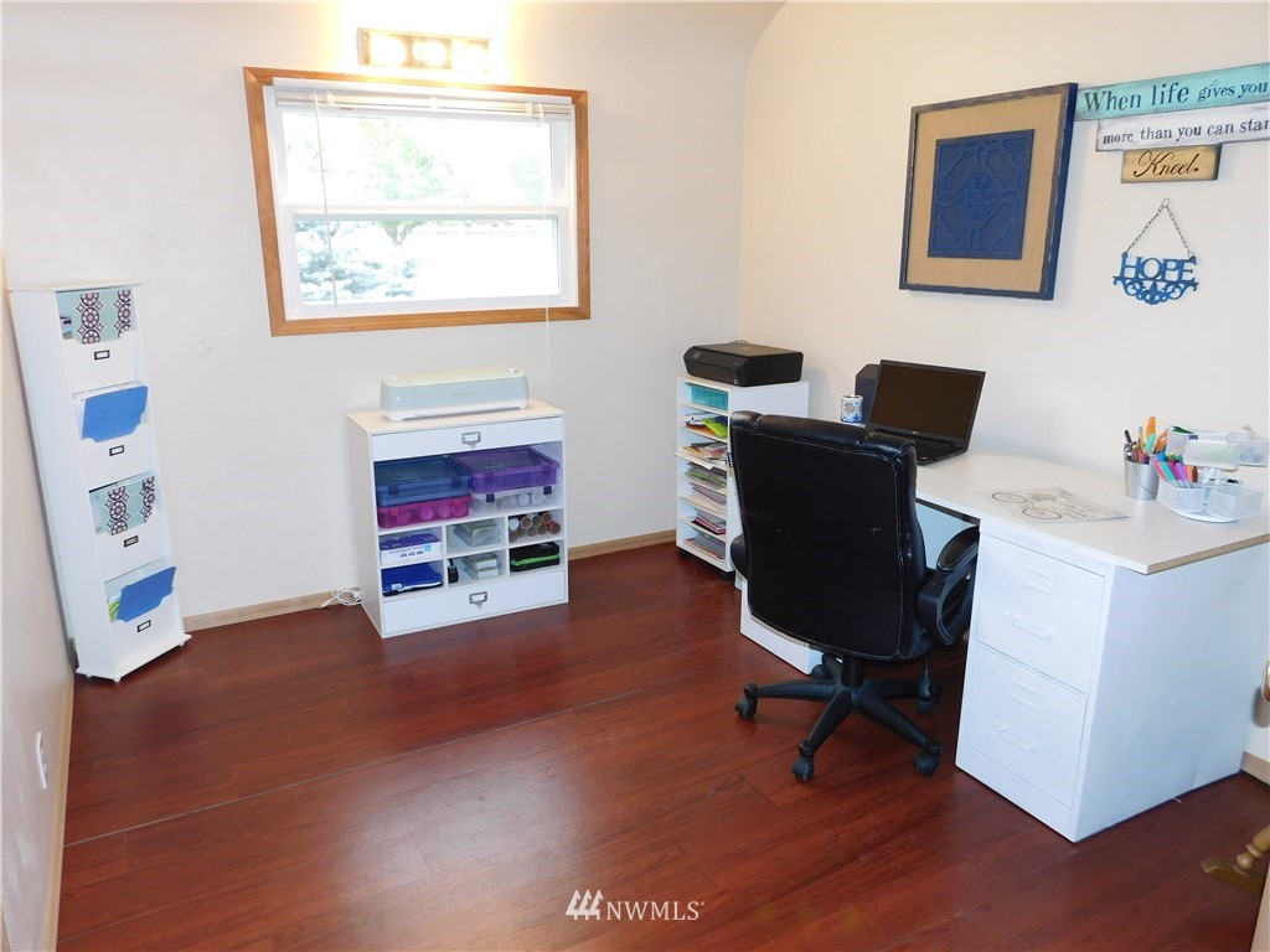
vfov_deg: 54.9
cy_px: 476
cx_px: 635
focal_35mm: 25
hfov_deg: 69.4
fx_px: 917
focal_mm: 4.5
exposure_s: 1/30
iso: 200
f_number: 3.1
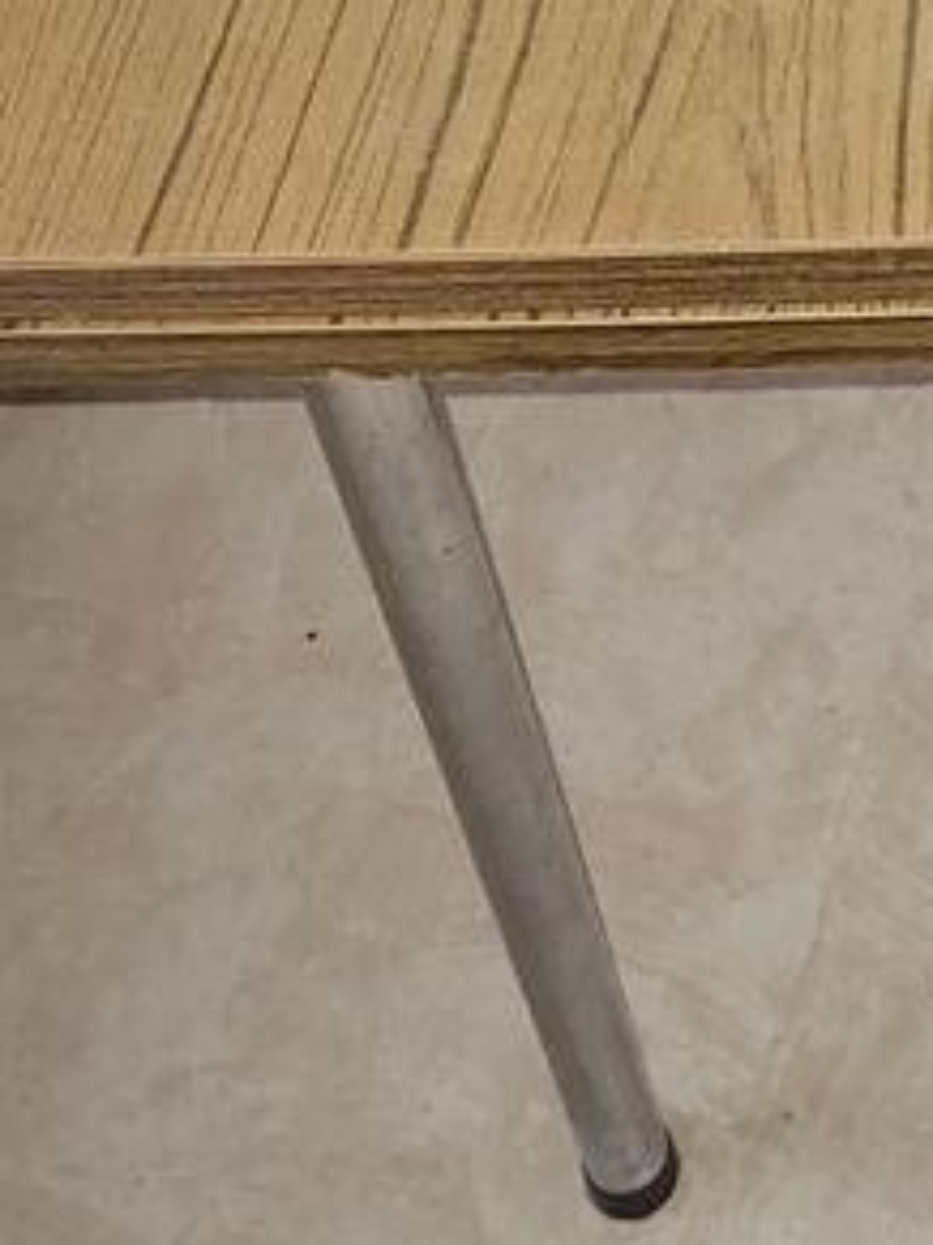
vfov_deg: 17.6
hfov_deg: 13.4
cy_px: -479
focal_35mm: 103
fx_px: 3704
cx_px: 1459
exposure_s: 1/24
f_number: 1.8
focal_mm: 4.6
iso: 320
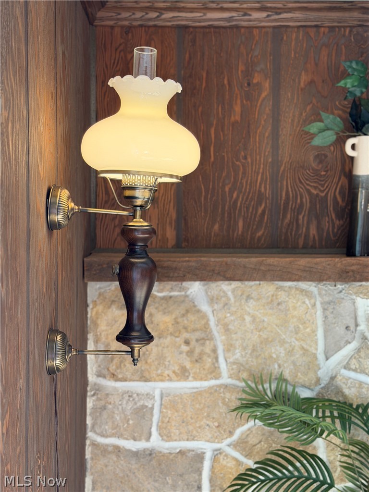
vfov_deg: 39.7
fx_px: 682
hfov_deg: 30.3
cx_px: 184
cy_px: 246
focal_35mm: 48
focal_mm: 6.76
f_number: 1.78
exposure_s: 1/120
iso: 250
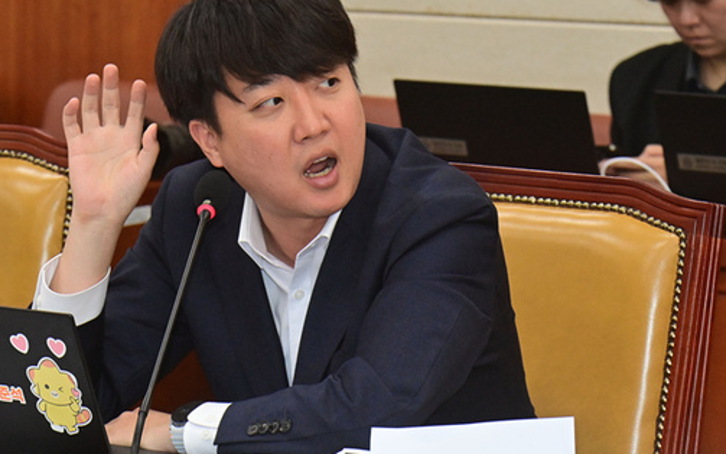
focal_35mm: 233
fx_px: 4609
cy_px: 226
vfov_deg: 5.6
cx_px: 269
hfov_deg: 9.0
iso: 6400
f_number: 10
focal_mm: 180
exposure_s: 1/250
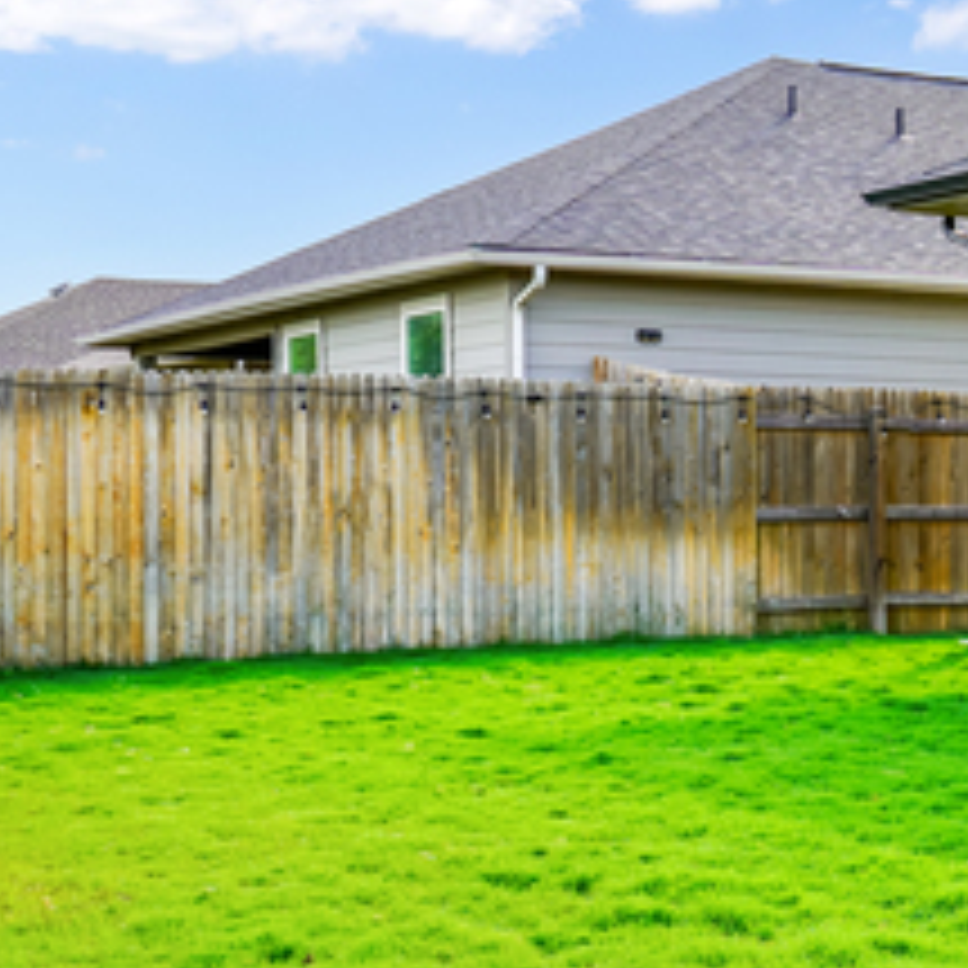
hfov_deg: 23.2
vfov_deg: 24.2
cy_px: 678
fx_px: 2246
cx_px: 1000
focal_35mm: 71
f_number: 6.3
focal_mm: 28
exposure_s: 1/100
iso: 100
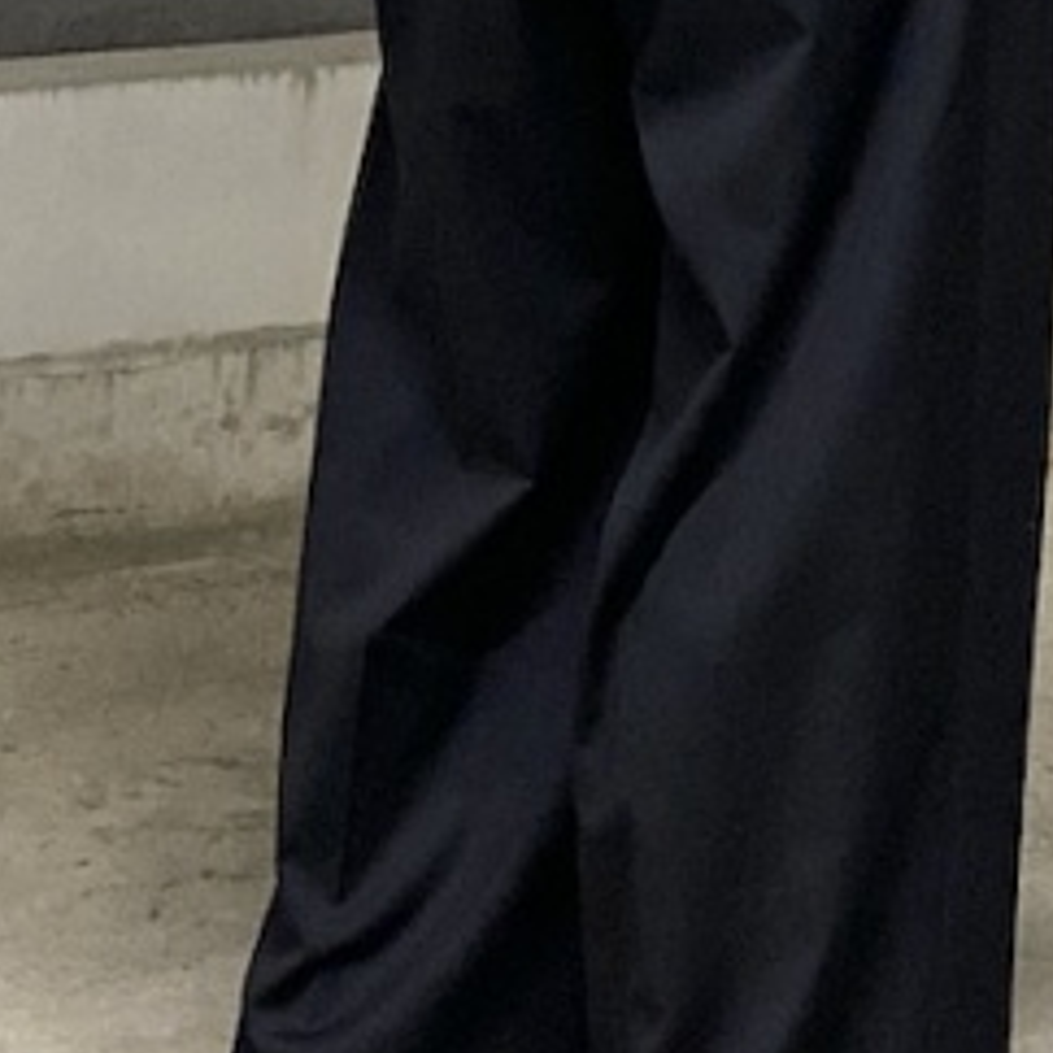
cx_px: 740
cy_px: -37
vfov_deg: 20.6
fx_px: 2788
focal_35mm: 81
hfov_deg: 21.3
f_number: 1.8
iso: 500
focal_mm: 4.25
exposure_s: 1/25
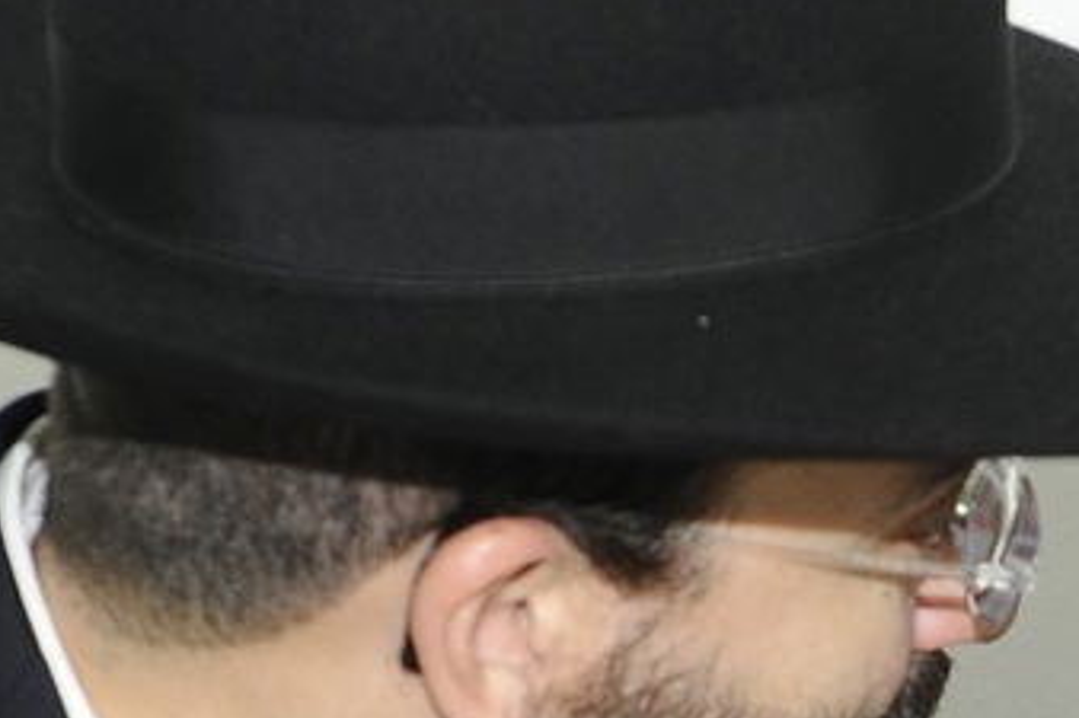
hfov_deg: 10.2
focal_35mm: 199
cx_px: 1229
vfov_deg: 6.9
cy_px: 656
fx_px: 5961
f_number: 4
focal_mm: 48
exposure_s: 1/100
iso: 800
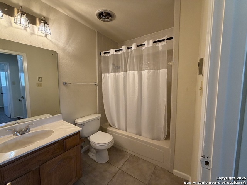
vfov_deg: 85.7
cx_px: 124
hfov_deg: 102.1
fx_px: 100
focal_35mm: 14
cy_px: 92
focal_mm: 2.22
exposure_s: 1/60
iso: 200
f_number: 2.2
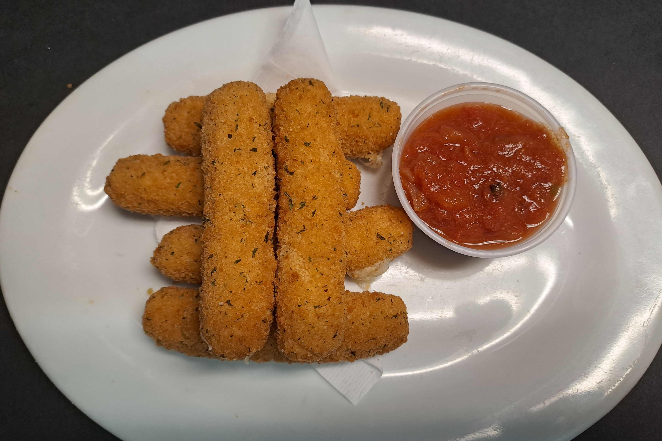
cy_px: 232
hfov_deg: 67.4
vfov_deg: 47.9
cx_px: 334
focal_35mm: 27
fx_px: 496
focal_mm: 4.65
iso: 100
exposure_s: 1/50
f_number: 1.8
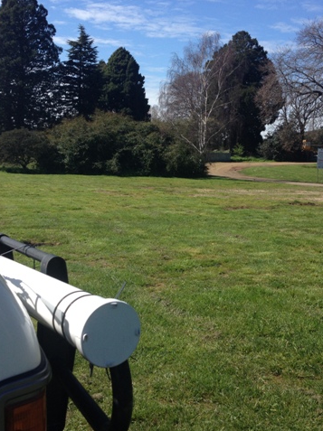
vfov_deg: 40.5
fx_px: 586
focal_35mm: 47
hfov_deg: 30.8
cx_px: 178
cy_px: 216
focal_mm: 4.28
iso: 50
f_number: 2.4
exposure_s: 1/1453
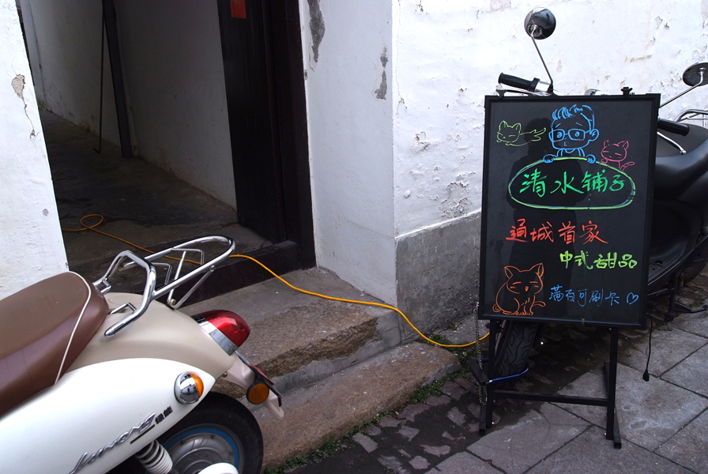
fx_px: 945
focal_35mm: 48
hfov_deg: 41.1
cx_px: 354
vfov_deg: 28.2
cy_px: 237
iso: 200
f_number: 6.3
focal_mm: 32
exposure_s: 1/142
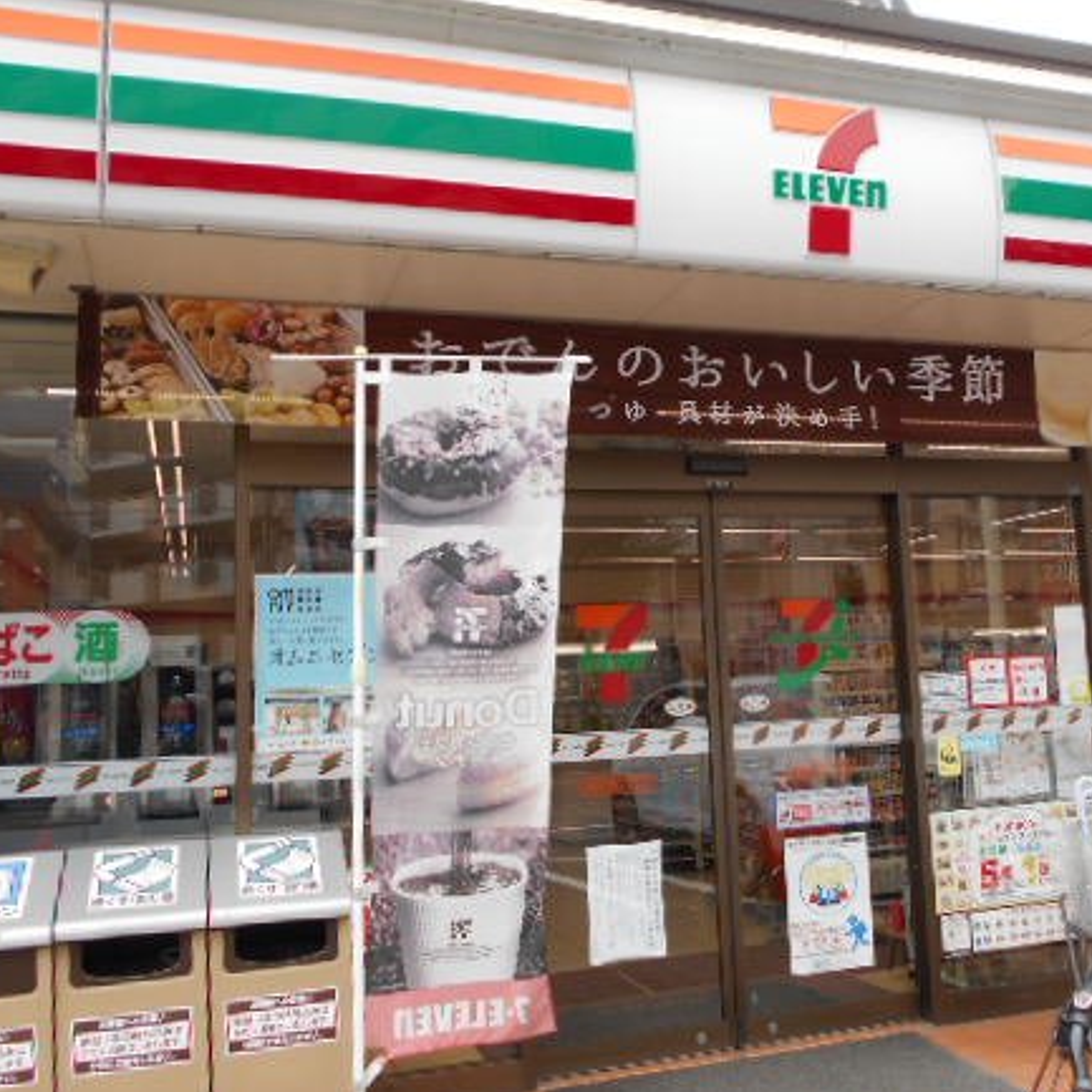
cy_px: 522
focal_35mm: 34
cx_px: 658
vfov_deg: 48.4
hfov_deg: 48.1
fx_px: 1213
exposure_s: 1/100
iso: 80
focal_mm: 4.6
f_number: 3.2
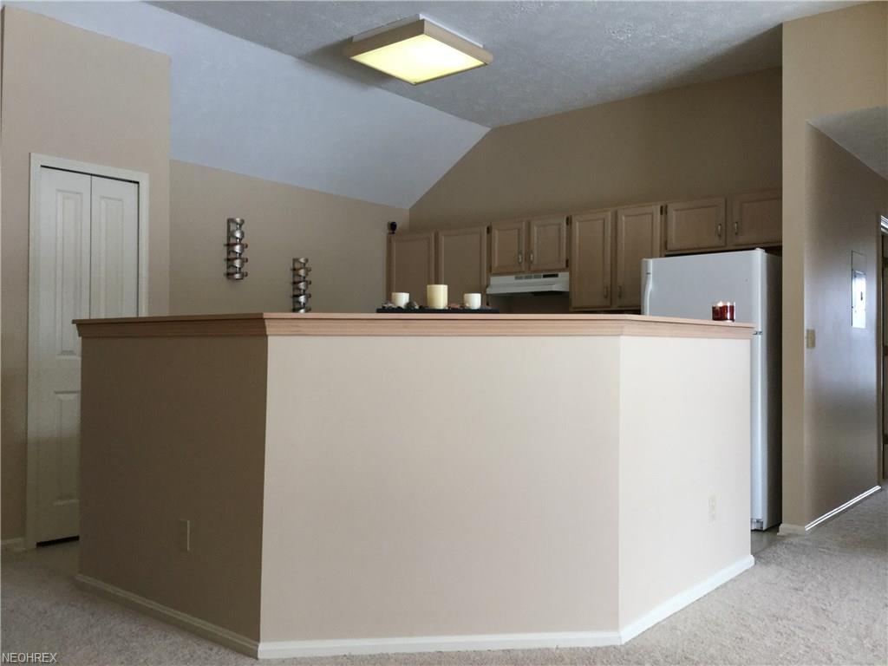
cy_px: 333
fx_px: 795
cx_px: 444
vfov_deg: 45.4
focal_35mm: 31
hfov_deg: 58.4
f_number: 2.4
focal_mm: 3.3
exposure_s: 1/40
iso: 25
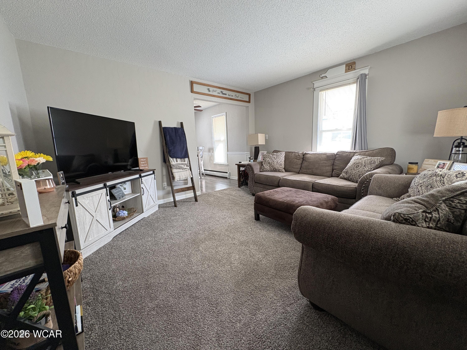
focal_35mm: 14
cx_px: 234
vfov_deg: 85.7
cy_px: 175
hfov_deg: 102.1
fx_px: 189
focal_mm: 2.22
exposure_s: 1/77
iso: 250
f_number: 2.2
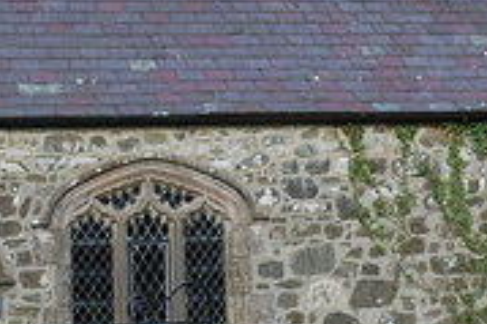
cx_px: 299
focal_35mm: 129
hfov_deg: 15.9
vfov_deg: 10.6
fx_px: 1743
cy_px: 180
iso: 100
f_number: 8
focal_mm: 24
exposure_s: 1/100
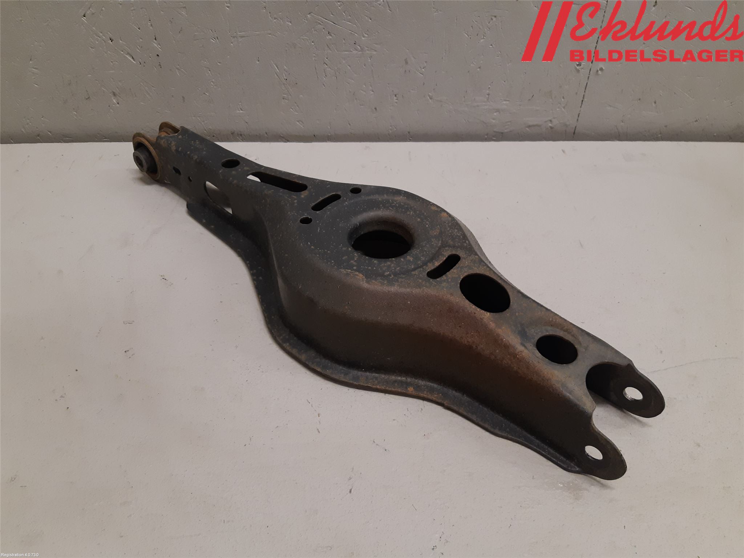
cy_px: 279
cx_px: 372
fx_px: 559
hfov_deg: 67.3
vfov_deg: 53.1
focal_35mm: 26
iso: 160
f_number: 1.7
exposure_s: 1/50
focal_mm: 3.93
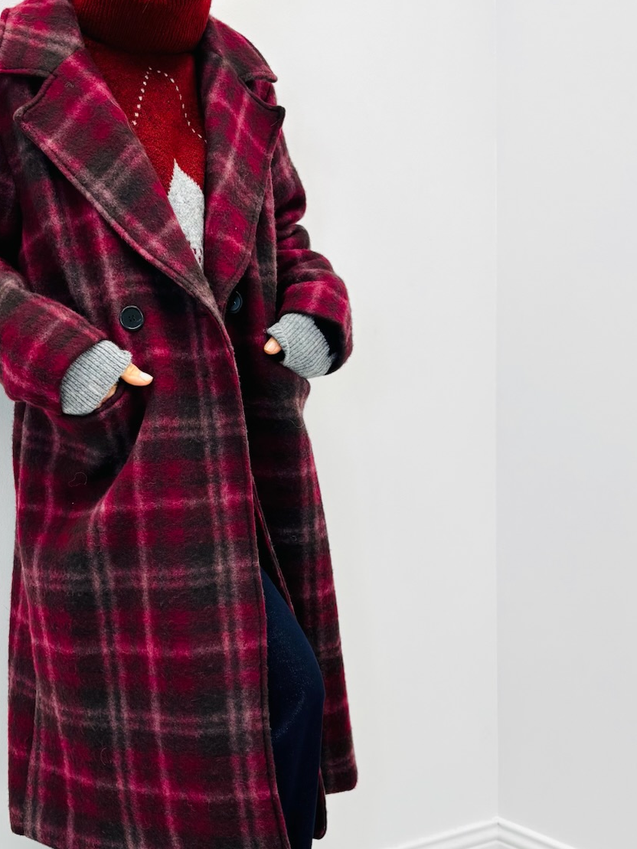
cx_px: 234
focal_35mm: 48
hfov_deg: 30.1
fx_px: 1177
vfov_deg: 39.6
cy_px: 482
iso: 40
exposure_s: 1/195
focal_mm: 5.96
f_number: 1.6
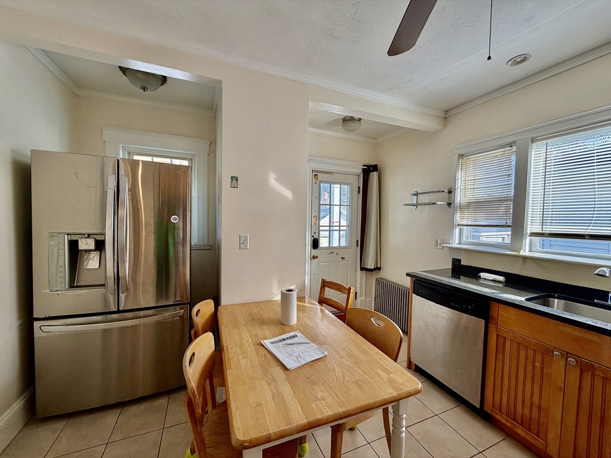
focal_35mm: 14
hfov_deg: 102.1
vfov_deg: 85.7
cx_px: 306
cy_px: 229
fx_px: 247
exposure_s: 1/121
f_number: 2.2
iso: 64
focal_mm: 2.22
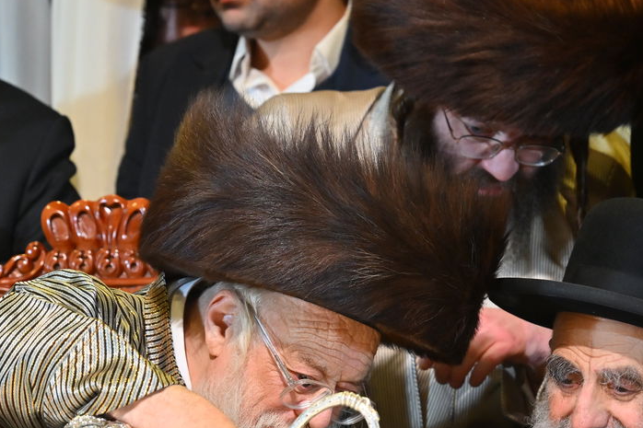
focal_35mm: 341
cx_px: 382
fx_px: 6089
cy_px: 307
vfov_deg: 4.0
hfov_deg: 6.0
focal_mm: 170
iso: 1600
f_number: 5
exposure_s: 1/200
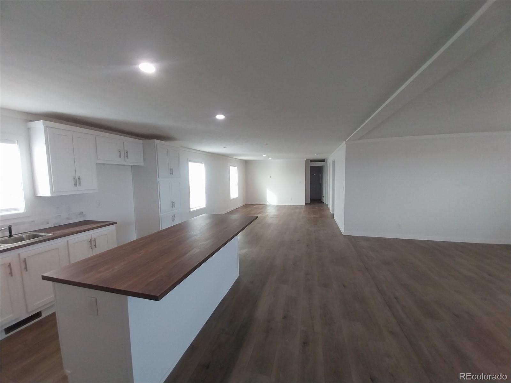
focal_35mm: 13
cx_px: 256
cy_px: 192
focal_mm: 1.13
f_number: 2.2
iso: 101
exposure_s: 1/60.2
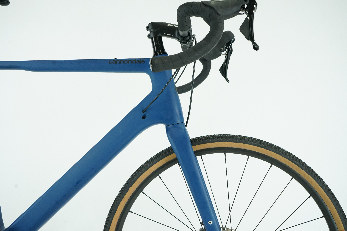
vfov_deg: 41.1
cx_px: 174
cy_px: 116
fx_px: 308
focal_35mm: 32
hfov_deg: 58.7
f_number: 7.1
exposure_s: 1/200
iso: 3200
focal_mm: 32
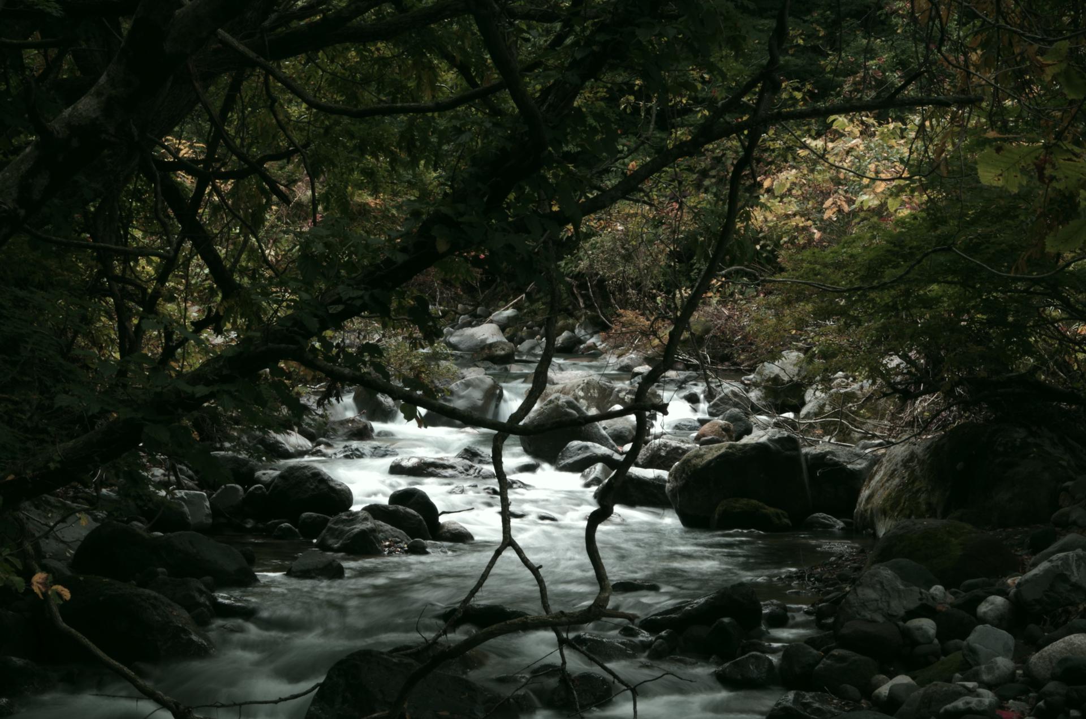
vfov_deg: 16.6
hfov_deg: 24.8
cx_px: 543
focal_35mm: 82
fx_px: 2468
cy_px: 360
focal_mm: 55
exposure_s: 1/1.43
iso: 100
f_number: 32
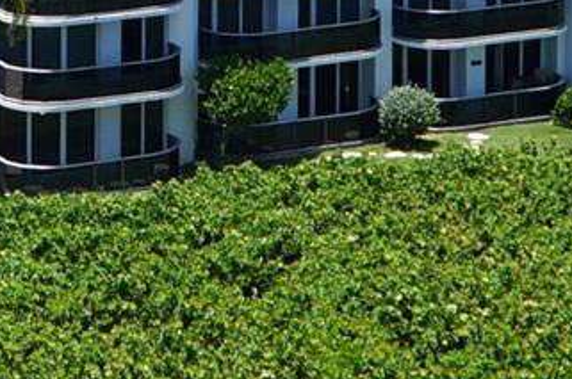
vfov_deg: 8.8
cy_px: -117
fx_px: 2427
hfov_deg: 13.3
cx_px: 12
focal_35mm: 153
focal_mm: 16
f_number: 6.3
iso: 200
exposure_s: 1/1000
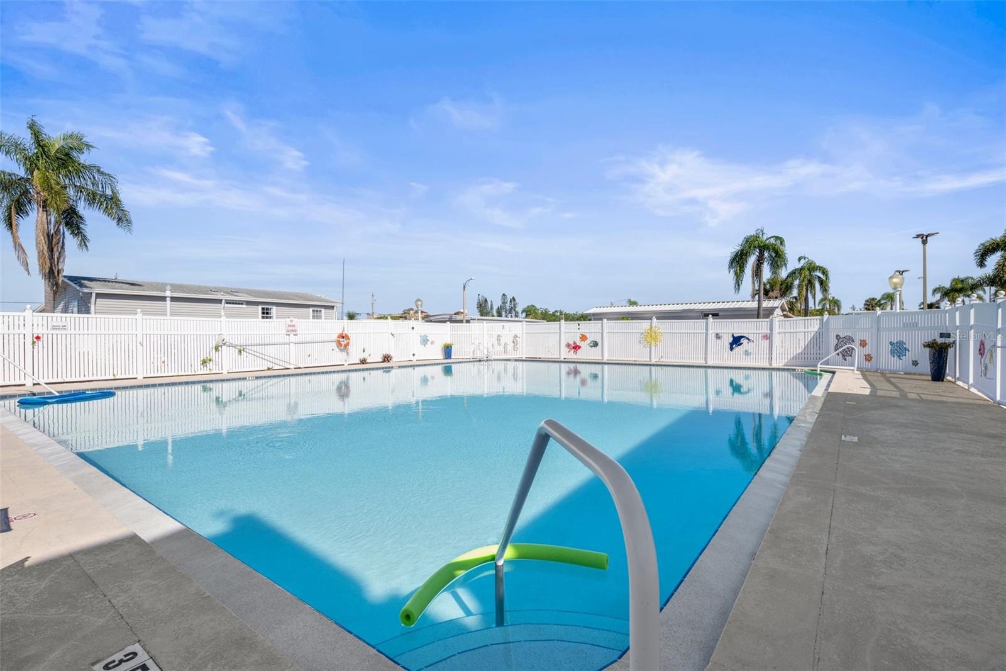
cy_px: 336
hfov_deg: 93.3
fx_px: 475
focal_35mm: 17
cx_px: 503
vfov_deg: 70.4
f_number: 8
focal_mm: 17
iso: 100
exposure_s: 1/100
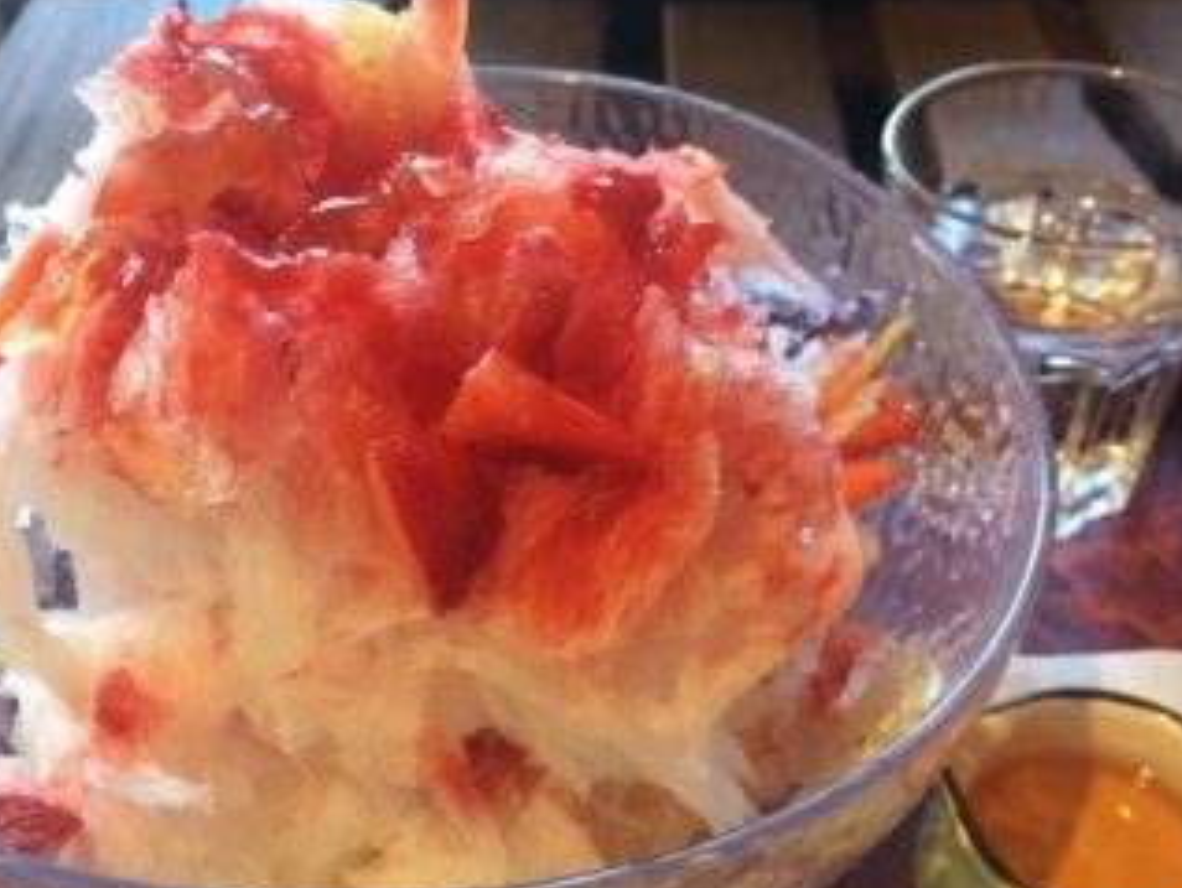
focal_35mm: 41
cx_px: 628
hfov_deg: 45.7
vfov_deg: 35.0
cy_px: 554
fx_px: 1401
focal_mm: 4.15
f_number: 2.2
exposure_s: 1/30
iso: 40
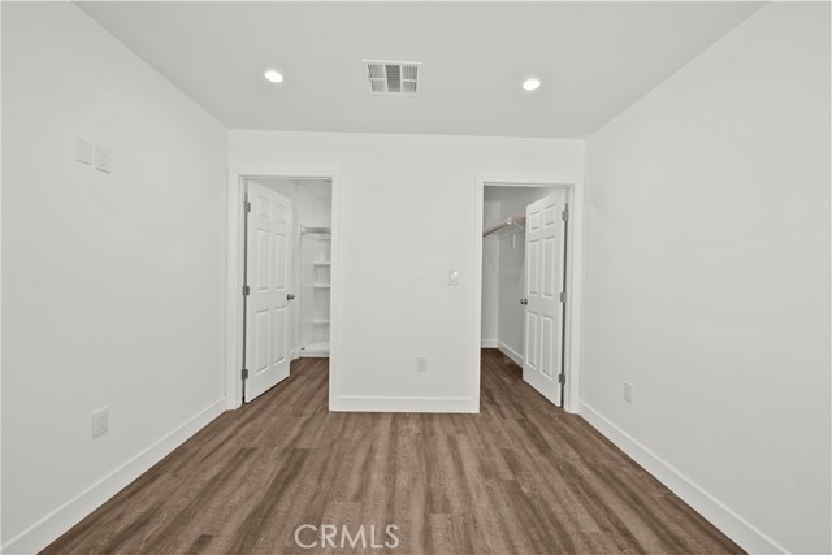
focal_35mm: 14
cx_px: 416
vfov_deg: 81.2
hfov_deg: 104.2
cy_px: 278
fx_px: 324
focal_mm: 14
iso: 125
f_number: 9
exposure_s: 1/3
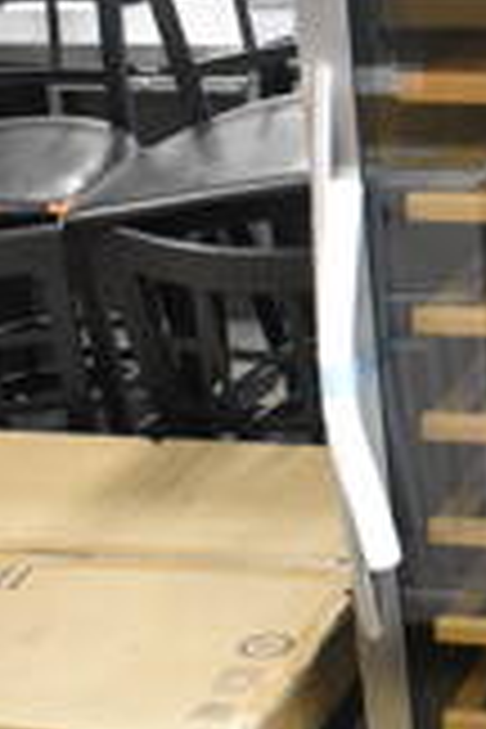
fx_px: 1620
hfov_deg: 15.8
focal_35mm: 80
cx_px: 716
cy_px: 407
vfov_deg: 25.3
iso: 5600
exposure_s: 1/125
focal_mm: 18
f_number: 3.5
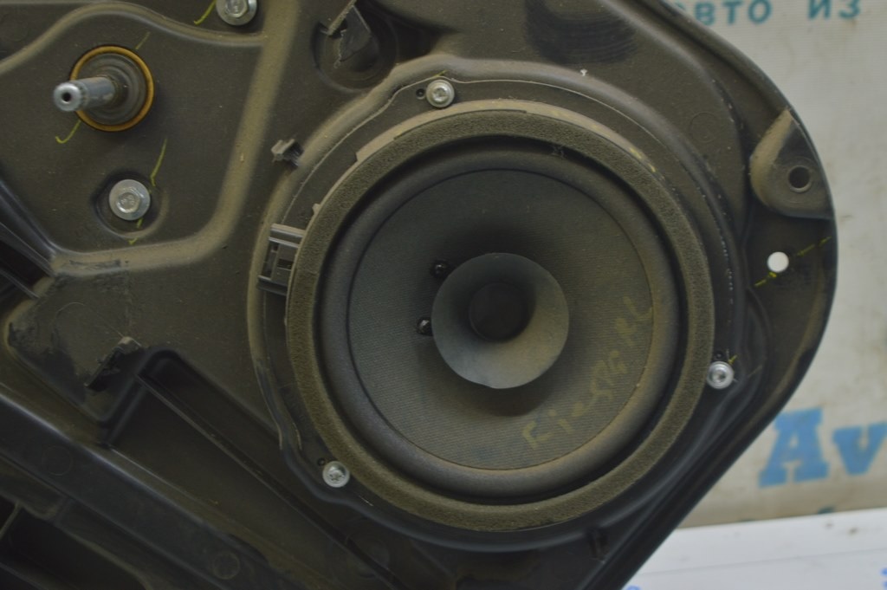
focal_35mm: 82
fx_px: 2031
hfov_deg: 24.6
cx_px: 444
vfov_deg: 16.5
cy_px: 295
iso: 400
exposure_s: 1/20
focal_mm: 55
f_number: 5.6
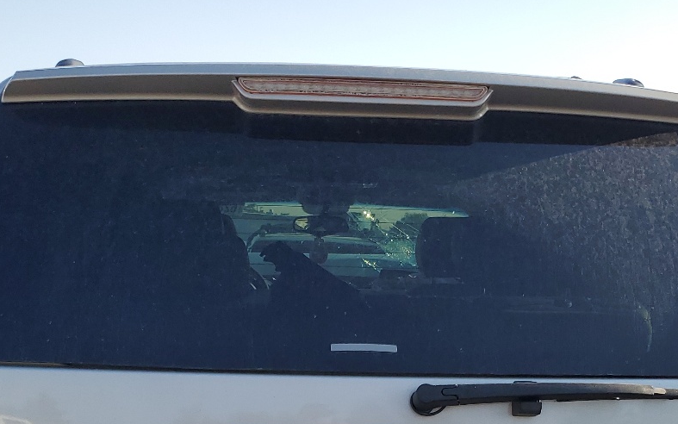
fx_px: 1035
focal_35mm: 56
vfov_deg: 21.5
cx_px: 364
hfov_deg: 36.3
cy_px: 507
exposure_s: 1/1250
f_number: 1.5
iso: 50
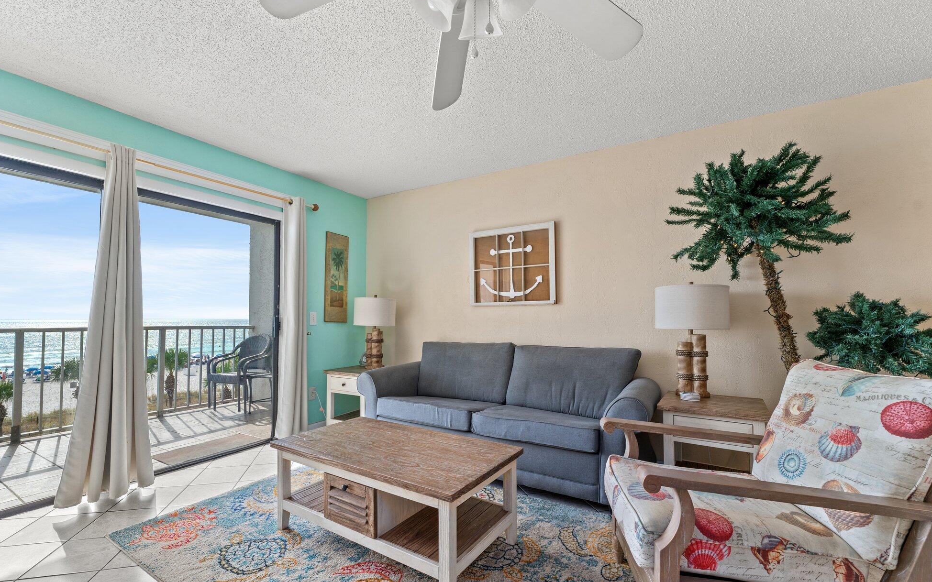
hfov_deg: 101.5
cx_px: 456
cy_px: 319
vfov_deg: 74.6
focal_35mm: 15
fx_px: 381
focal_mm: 14
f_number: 8
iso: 400
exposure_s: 1/15
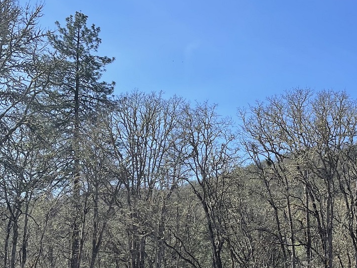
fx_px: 598
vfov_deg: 24.6
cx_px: 308
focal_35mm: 58
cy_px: 237
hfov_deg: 31.9
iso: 32
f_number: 1.6
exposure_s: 1/2053
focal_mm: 4.2
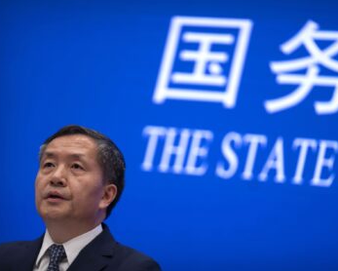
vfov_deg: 8.0
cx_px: 190
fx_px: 1932
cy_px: 136
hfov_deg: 10.0
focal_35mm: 193
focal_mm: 170
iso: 400
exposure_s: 1/250
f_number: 2.8
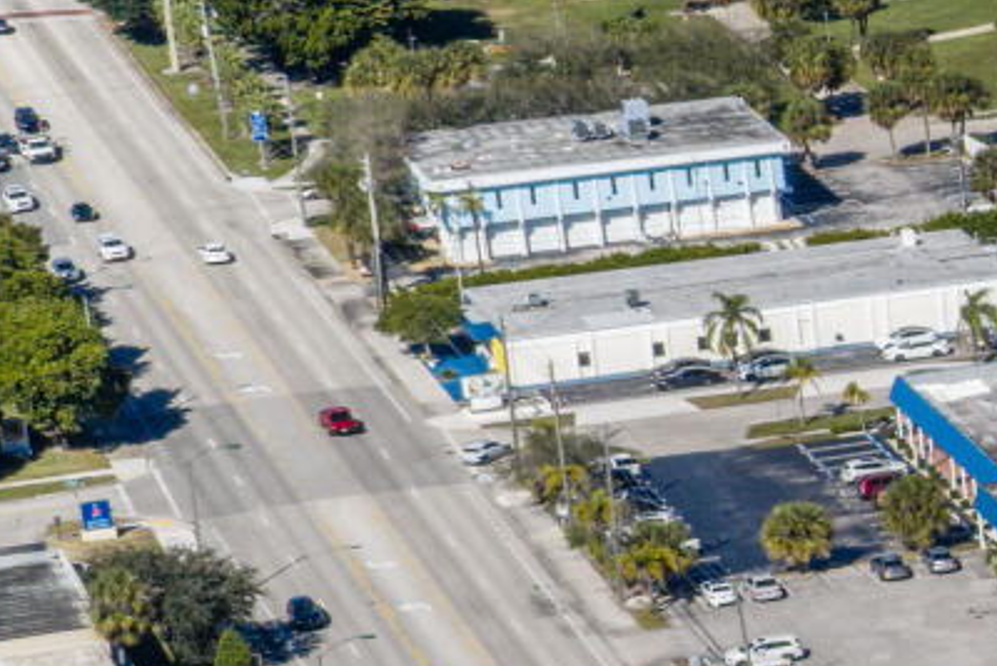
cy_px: 459
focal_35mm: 210
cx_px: 3671
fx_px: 5818
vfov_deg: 6.5
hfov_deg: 7.6
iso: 100
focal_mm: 14.45
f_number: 5
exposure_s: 1/500
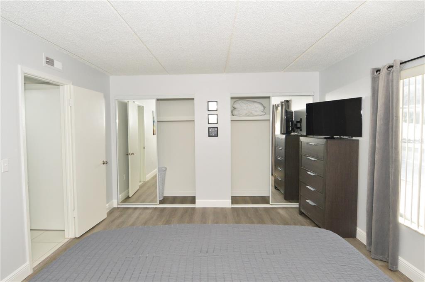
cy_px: 141
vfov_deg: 67.2
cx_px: 212
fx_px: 212
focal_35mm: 18
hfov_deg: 90.1
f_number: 9
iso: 800
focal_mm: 12
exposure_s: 1/80
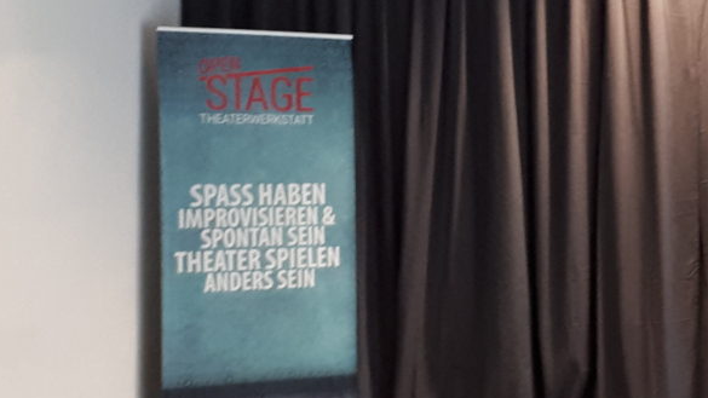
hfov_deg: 20.0
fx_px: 1934
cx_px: 748
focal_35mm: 103
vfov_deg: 11.8
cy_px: 192
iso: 160
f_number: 1.9
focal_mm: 3.6
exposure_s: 1/25
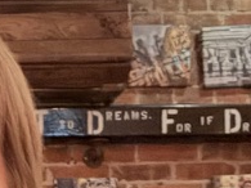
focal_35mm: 121
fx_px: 877
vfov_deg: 11.5
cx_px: -201
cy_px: 322
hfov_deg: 14.4
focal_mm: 2.69
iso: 1600
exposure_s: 1/8
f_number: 1.9
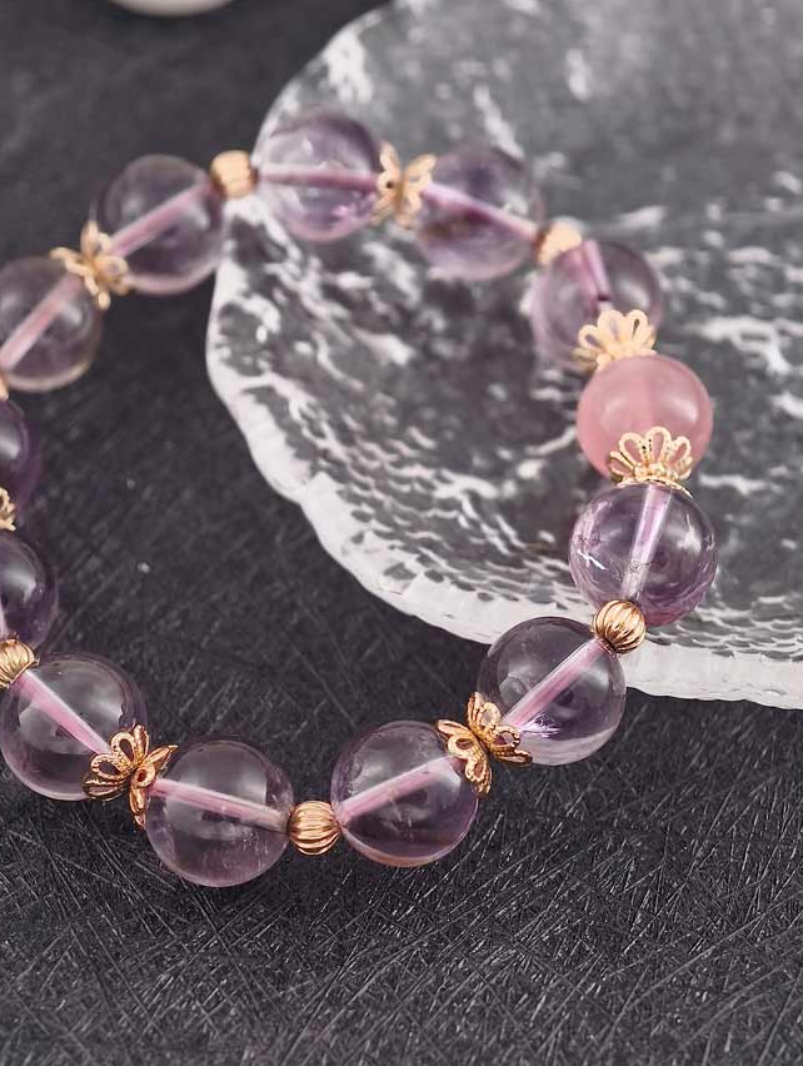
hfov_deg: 12.9
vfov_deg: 17.1
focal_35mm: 115
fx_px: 3546
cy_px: 522
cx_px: 311
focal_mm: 22.48
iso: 125
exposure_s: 1/160
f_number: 2.67
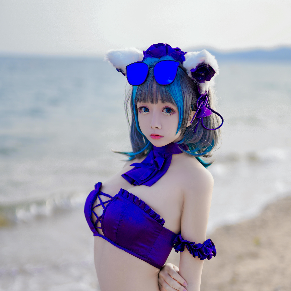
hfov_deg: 26.9
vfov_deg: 26.6
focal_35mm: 64
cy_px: 211
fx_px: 609
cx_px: 145
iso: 100
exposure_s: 1/2000
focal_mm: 50
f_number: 1.4
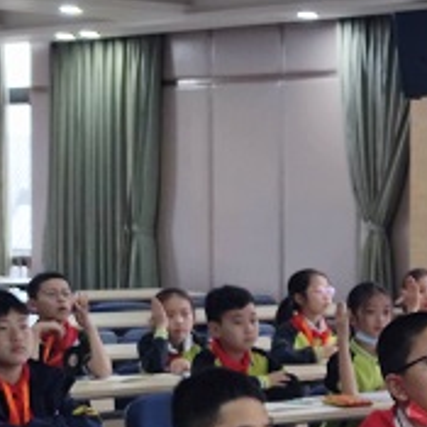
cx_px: 688
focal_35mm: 130
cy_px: 290
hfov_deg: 12.6
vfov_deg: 13.4
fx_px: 1814
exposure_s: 1/66
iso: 126
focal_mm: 6.72
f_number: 1.69
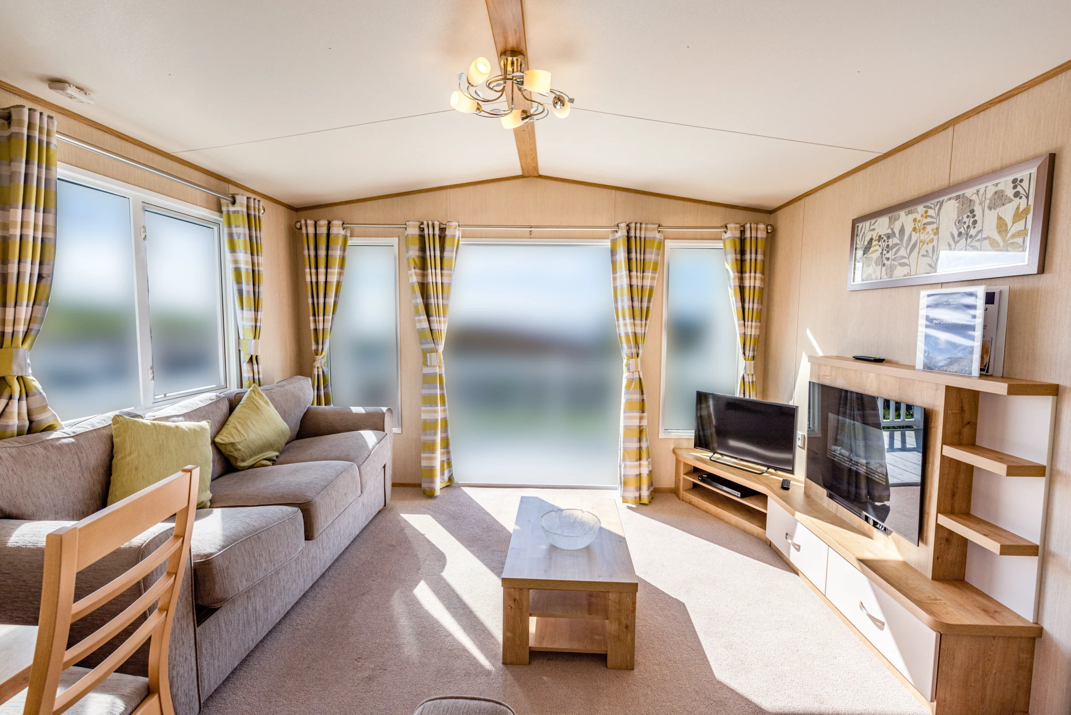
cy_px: 358
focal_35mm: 15
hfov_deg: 100.4
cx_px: 536
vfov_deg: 77.4
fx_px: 446
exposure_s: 1/400
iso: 100
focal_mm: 15
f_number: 8
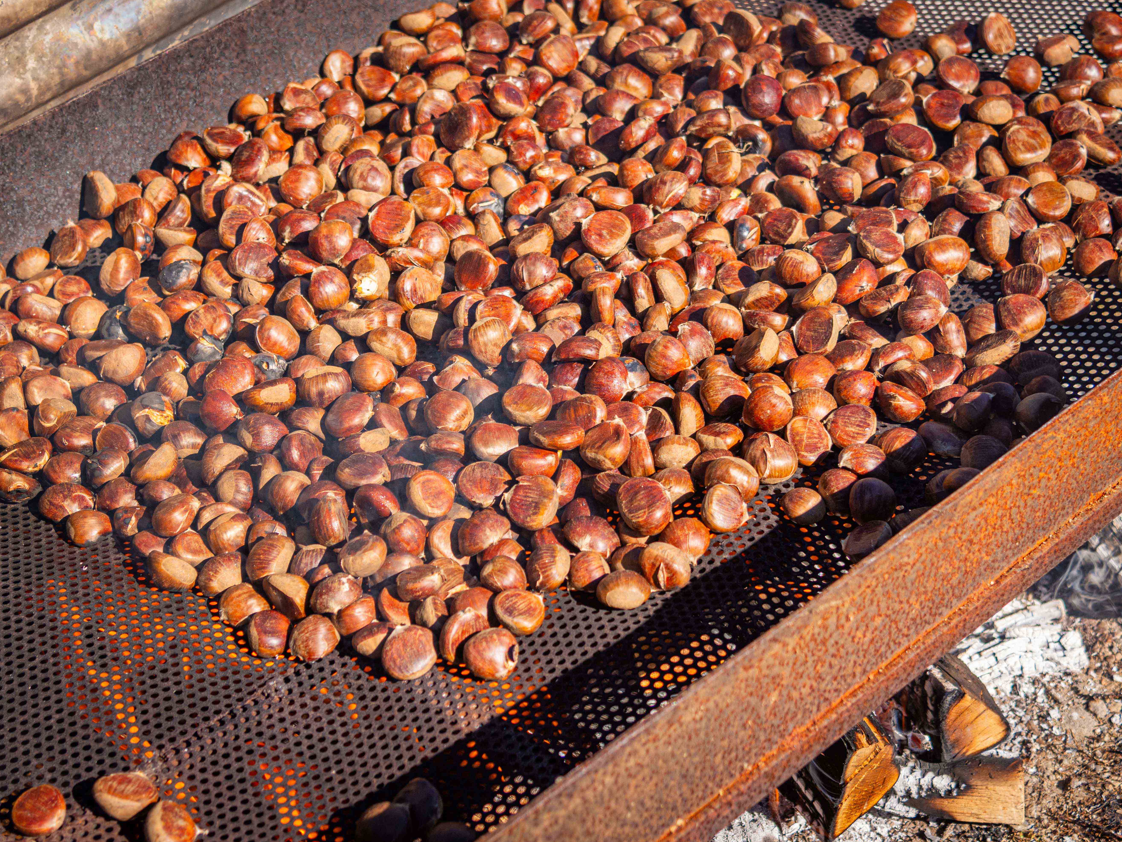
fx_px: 2334
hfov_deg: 27.0
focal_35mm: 72
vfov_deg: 20.4
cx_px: 523
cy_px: 421
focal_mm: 44
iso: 320
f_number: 4
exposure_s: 1/1600
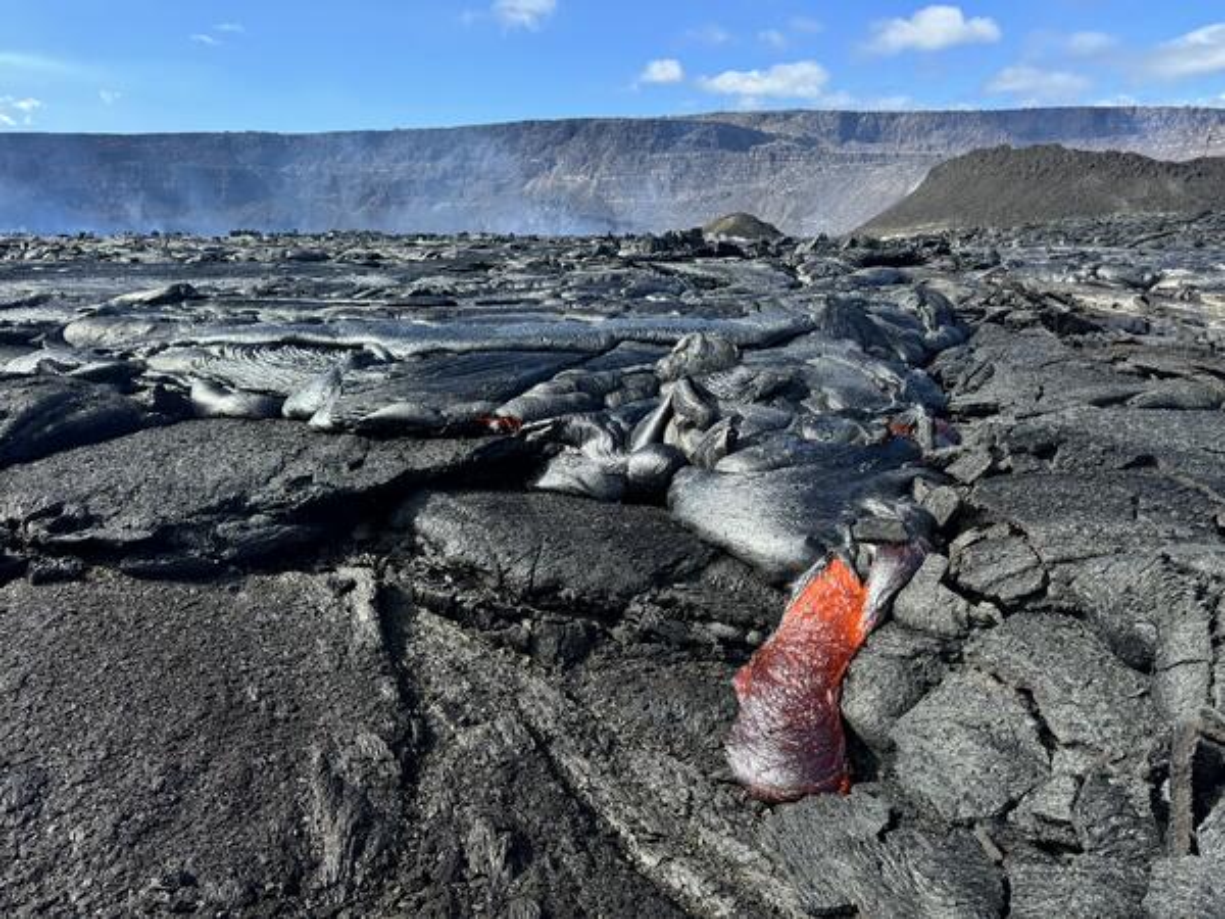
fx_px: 849
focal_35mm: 24
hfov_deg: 71.6
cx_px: 612
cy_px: 460
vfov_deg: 56.8
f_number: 1.78
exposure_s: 1/1560
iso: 80
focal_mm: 6.76
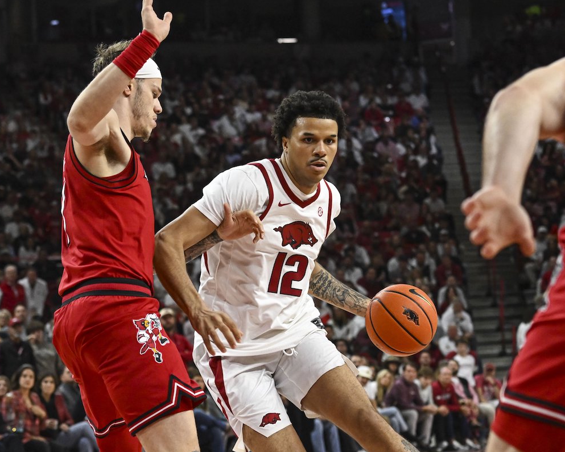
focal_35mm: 119
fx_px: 1990
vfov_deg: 13.0
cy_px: 225
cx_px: 270
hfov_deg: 16.2
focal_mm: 70
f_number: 3.2
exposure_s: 1/1600
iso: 3200
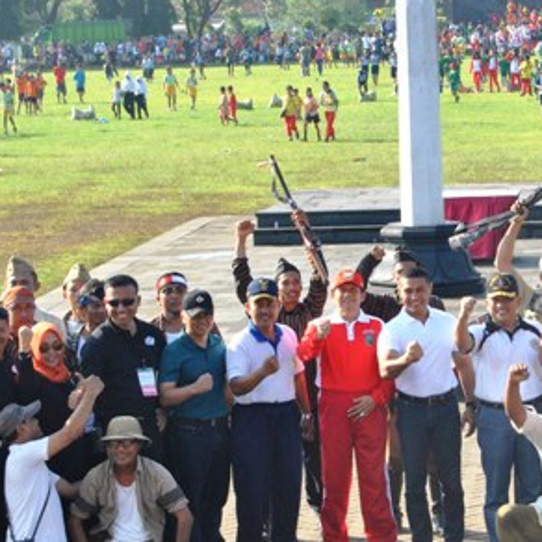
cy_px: 286
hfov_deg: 12.5
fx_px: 2480
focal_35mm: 140
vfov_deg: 12.5
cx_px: 360
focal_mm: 50
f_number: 10
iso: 400
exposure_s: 1/200
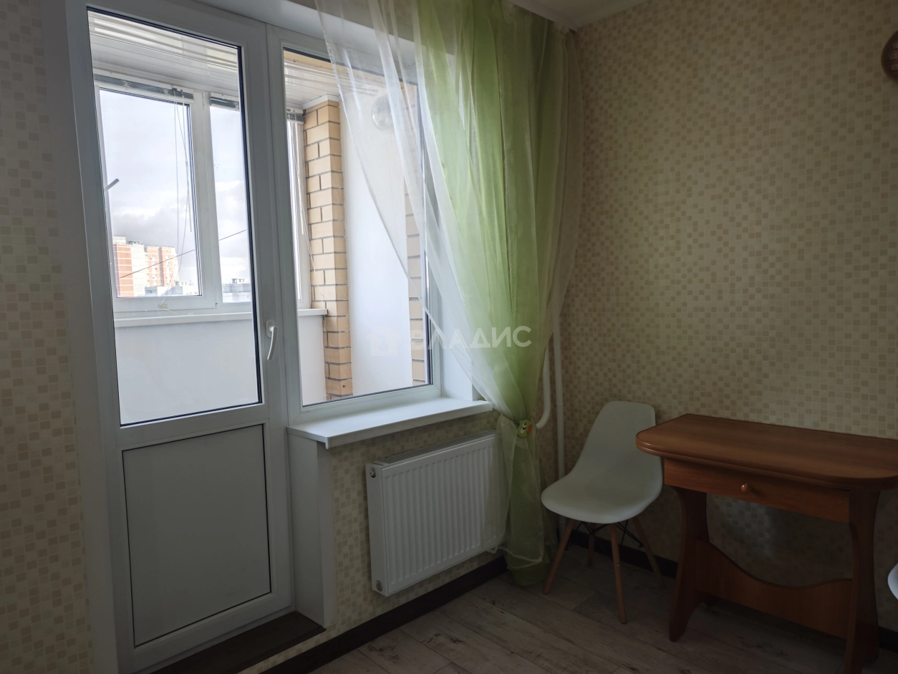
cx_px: 449
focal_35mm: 23
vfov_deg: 58.9
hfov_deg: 73.9
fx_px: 597
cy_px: 337
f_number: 1.6
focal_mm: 6.55
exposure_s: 1/101
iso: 200
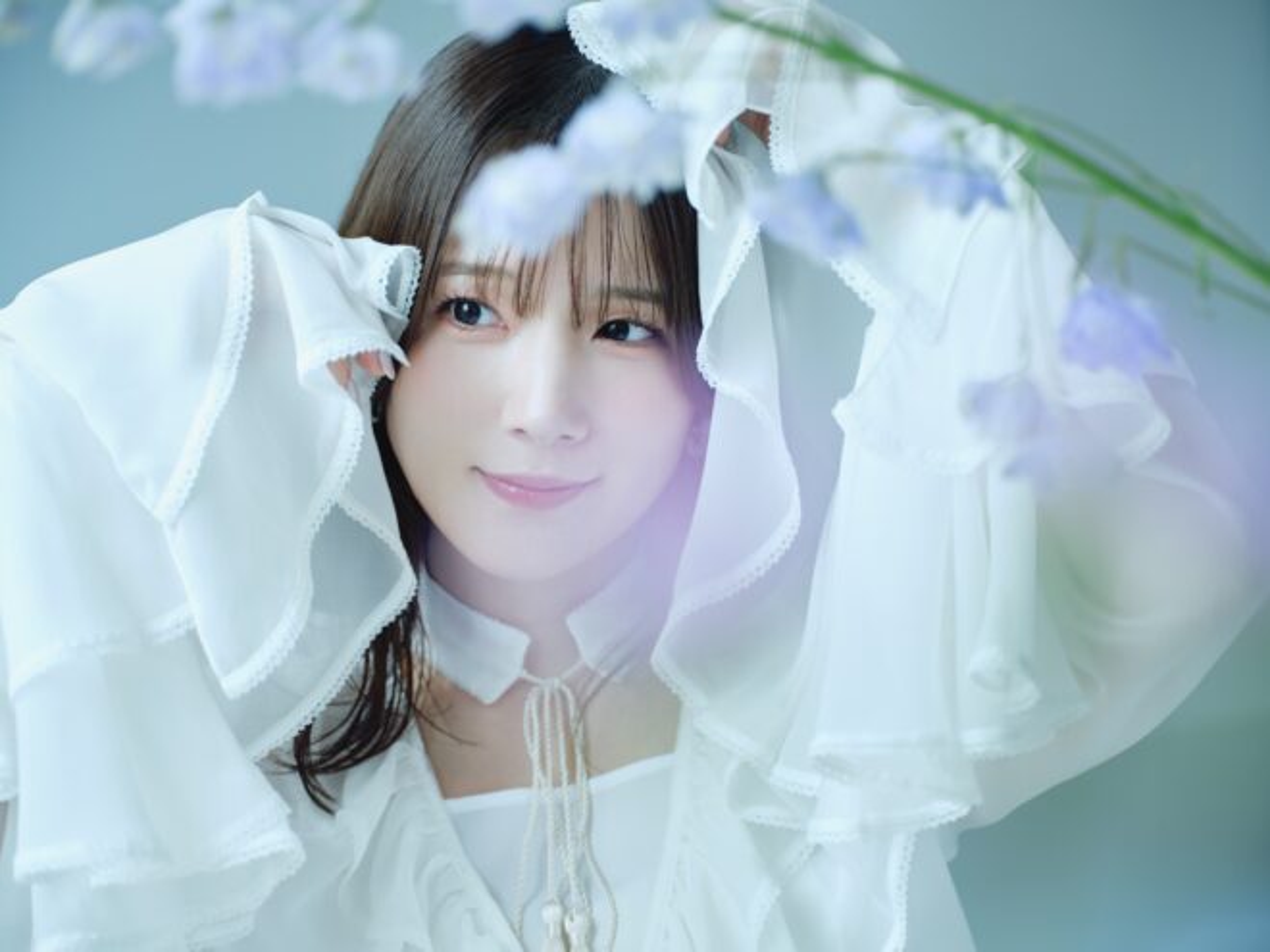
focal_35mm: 79
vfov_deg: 18.7
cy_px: 476
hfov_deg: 24.7
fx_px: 2898
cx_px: 635
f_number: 4
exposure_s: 1/100
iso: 400
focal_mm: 100
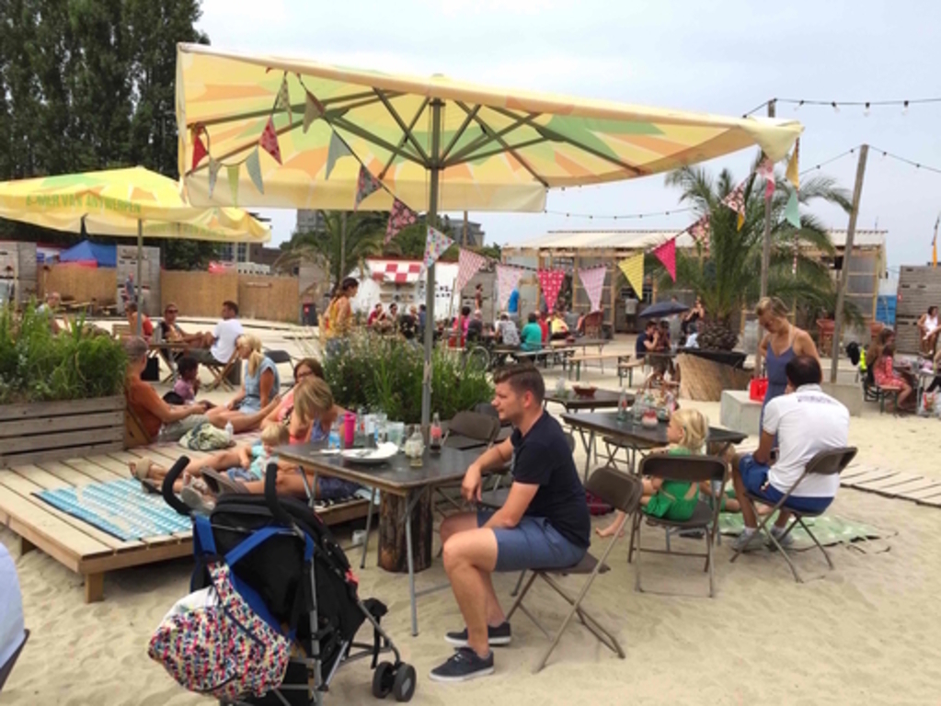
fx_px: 789
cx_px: 470
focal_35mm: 29
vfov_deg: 48.3
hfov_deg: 61.6
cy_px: 353
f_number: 2.2
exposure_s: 1/1236
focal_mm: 4.15
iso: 32
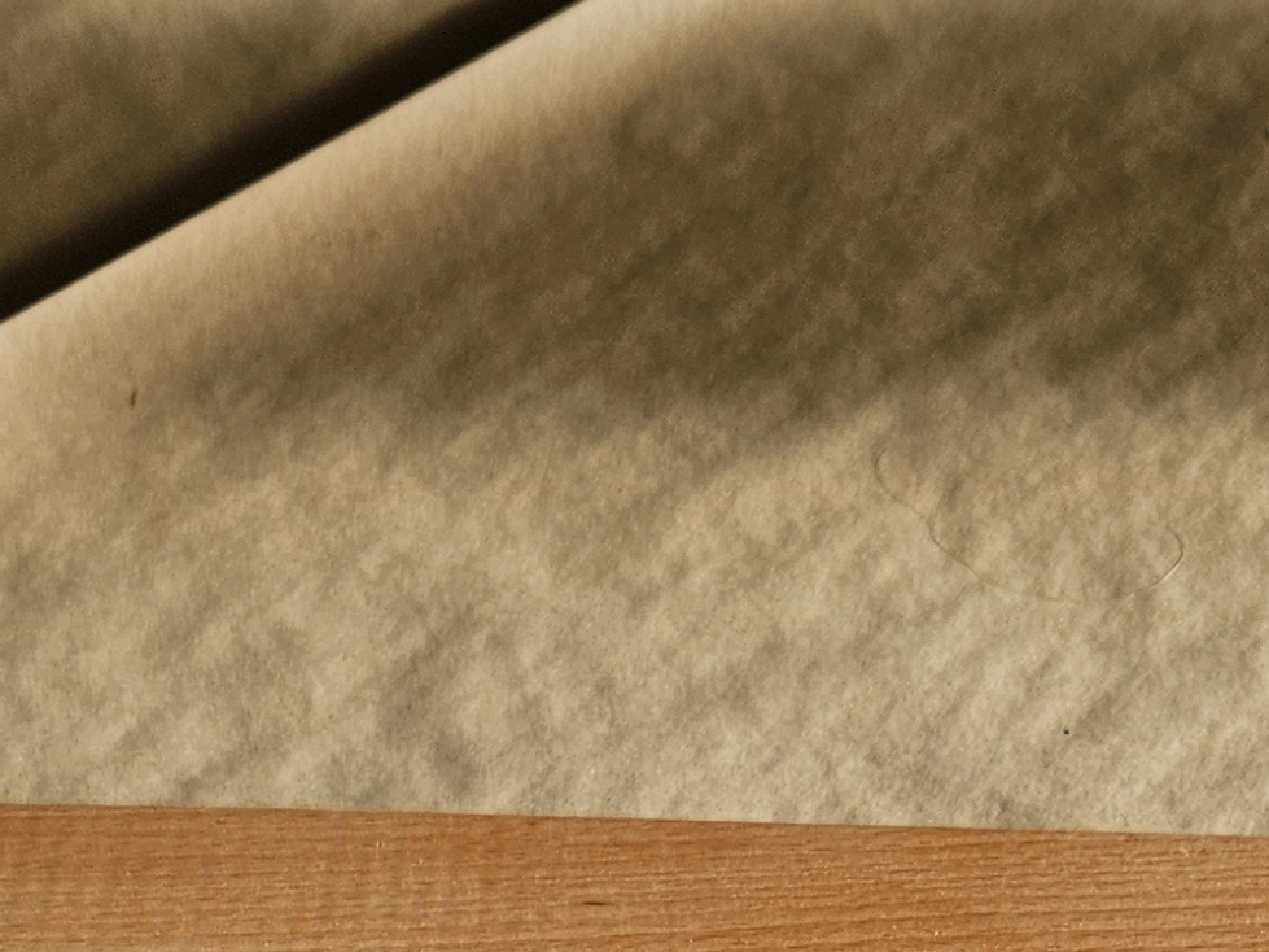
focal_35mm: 94
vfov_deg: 14.0
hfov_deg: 20.7
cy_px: 1716
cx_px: 932
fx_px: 3446
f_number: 1.8
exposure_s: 1/461
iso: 25
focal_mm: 5.4
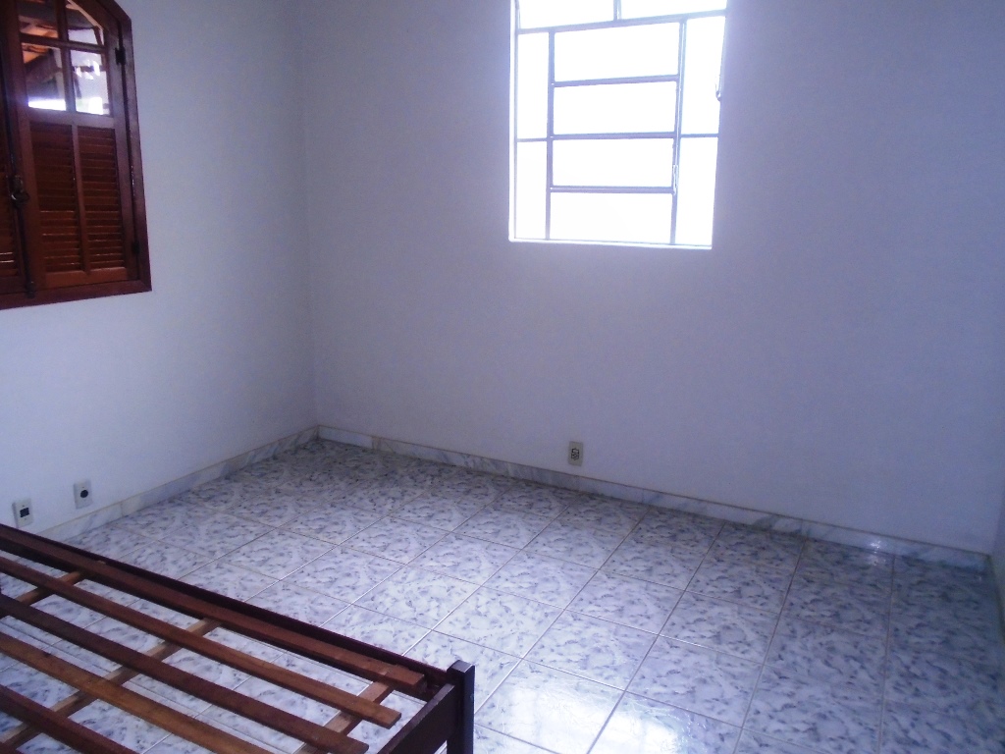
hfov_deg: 67.3
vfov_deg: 53.1
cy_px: 377
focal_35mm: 26
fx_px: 755
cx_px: 502
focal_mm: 4.6
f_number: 3.2
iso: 250
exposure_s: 1/50
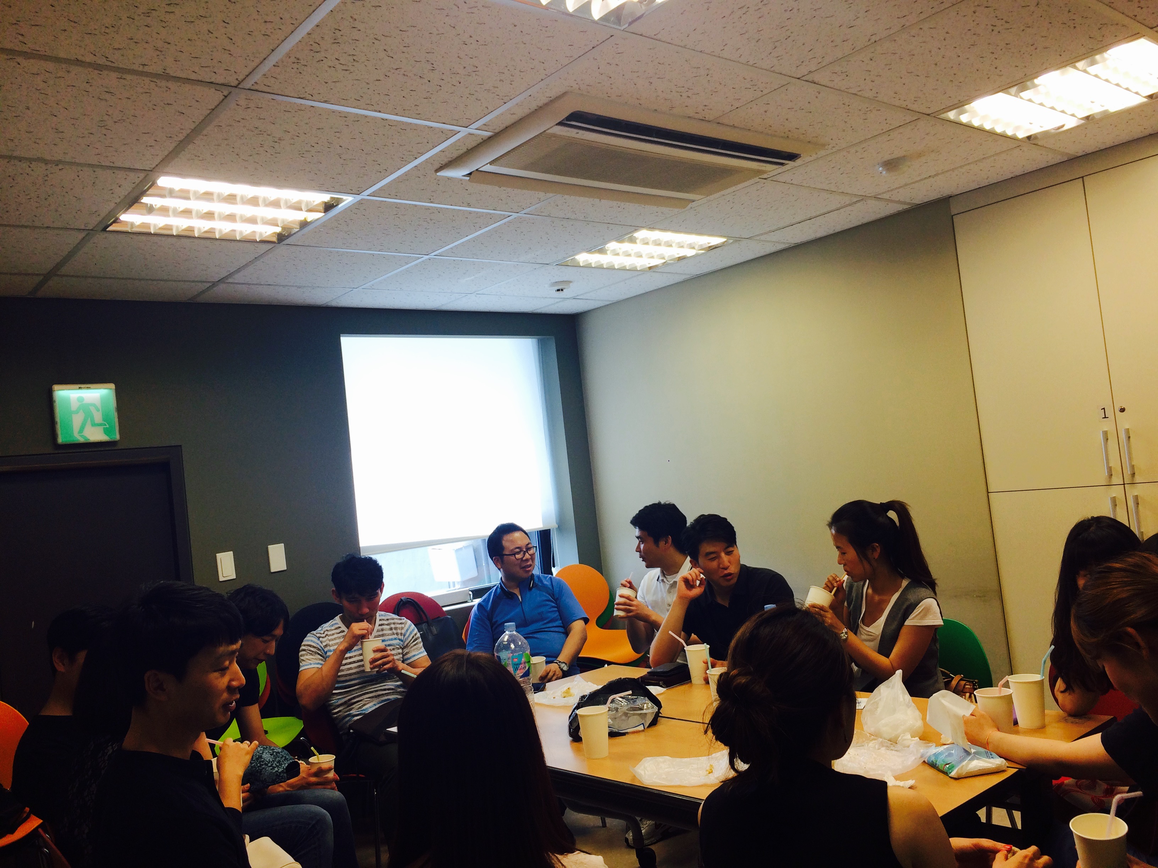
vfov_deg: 48.2
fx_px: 970
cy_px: 434
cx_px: 579
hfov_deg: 61.7
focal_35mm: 29
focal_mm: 4.15
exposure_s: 1/120
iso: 40
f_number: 2.2
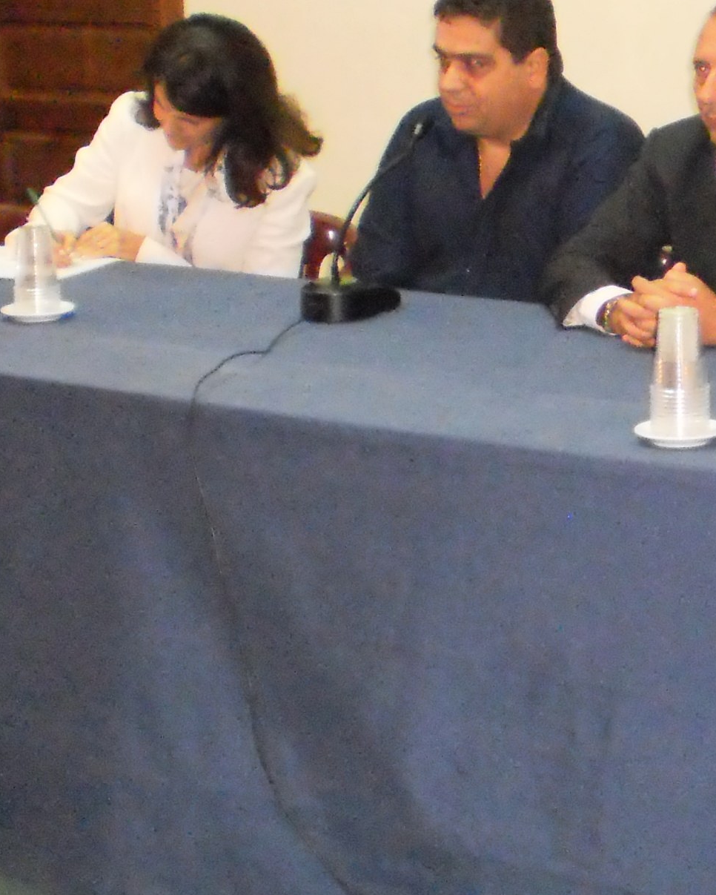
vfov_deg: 19.9
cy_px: 125
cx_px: 566
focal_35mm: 95
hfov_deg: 16.1
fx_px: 2516
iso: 800
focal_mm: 6.3
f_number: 3.1
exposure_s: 1/30
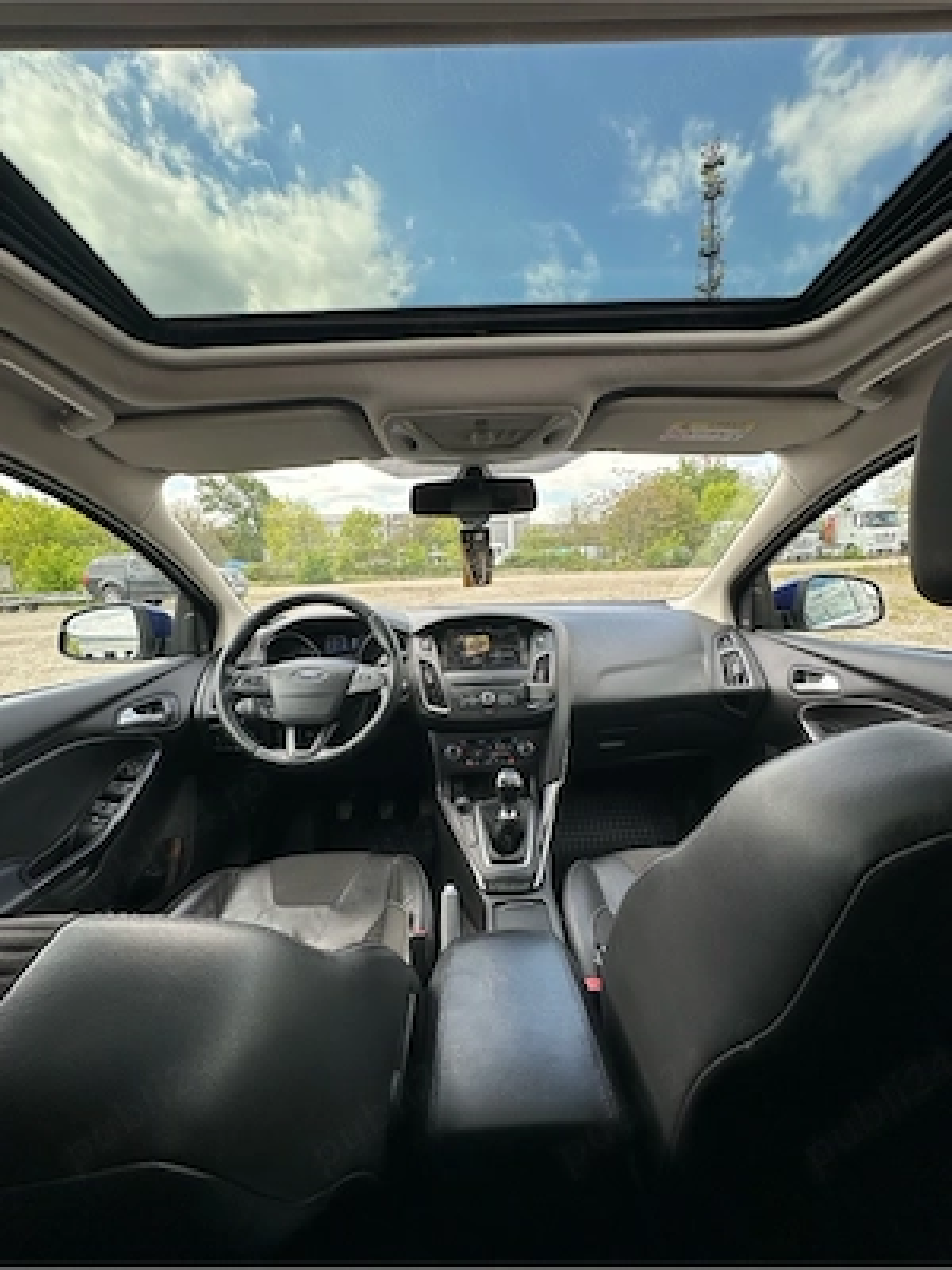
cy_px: 635
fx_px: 513
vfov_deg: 102.1
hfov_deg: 85.7
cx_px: 476
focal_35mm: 14
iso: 40
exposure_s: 1/221
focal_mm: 2.22
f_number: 2.2
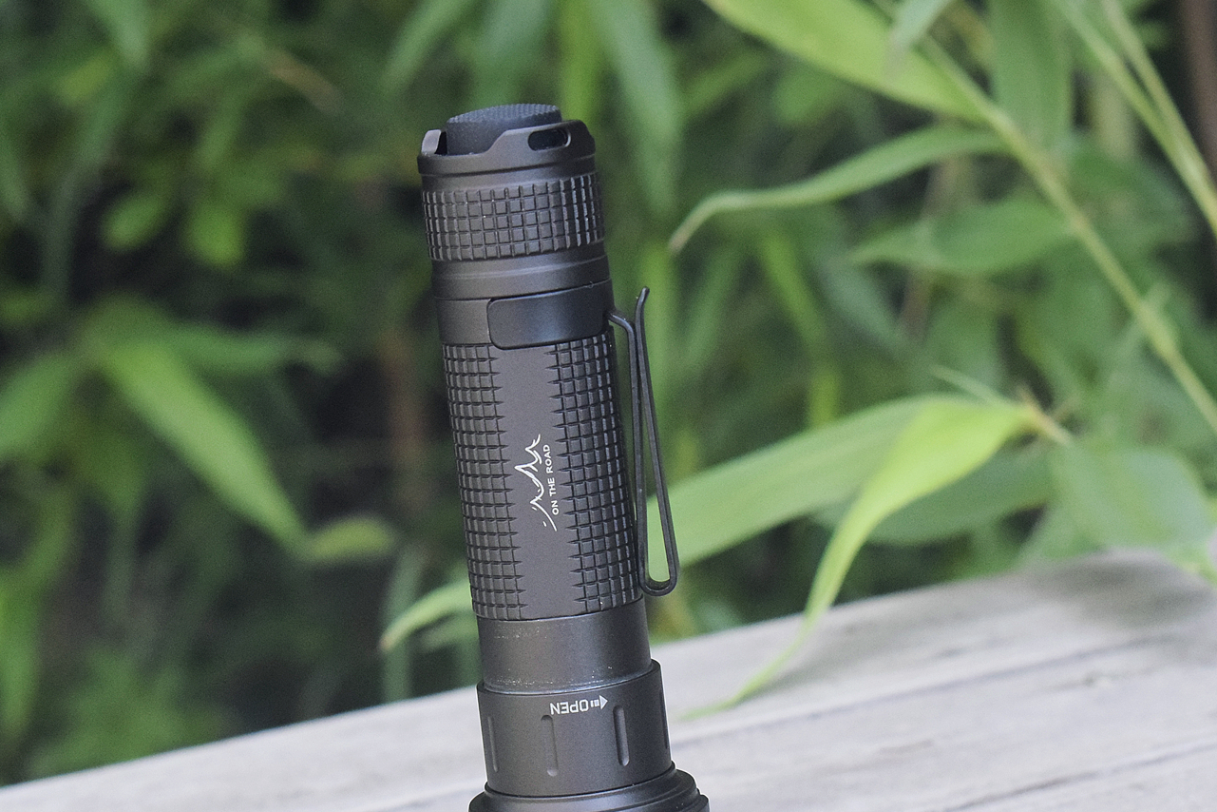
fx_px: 4353
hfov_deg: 15.9
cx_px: 630
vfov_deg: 10.6
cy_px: 575
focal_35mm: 129
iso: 3200
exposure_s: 1/320
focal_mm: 55
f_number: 9
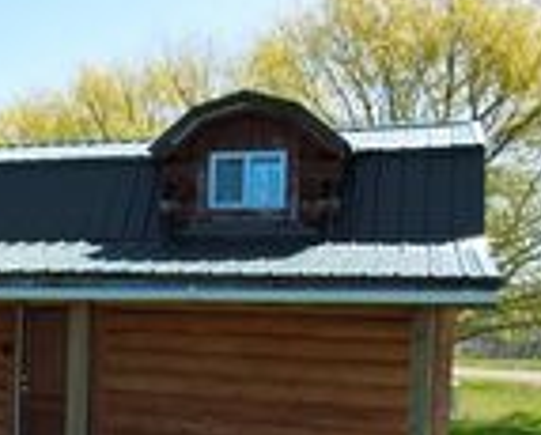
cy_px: 327
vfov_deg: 24.4
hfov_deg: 26.2
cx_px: -153
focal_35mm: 62
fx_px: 995
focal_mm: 8.38
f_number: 2.8
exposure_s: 1/1250
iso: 110
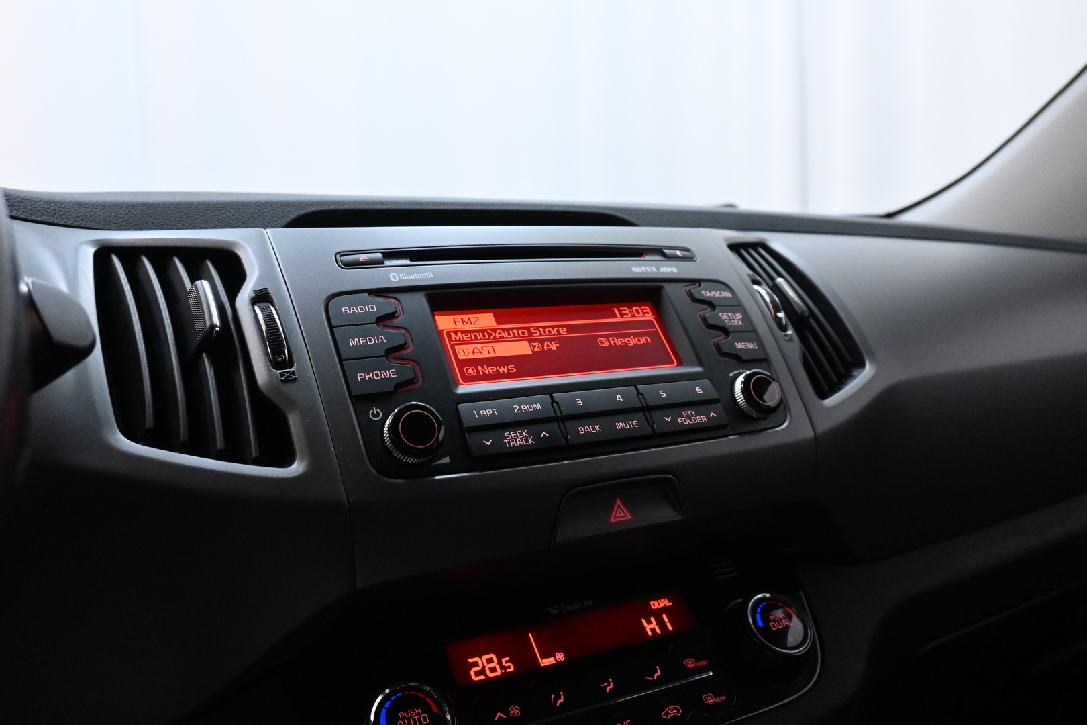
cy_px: 362
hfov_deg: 64.6
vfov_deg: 45.7
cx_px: 544
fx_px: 860
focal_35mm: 28
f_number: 5.6
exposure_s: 1/125
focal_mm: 19
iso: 4000
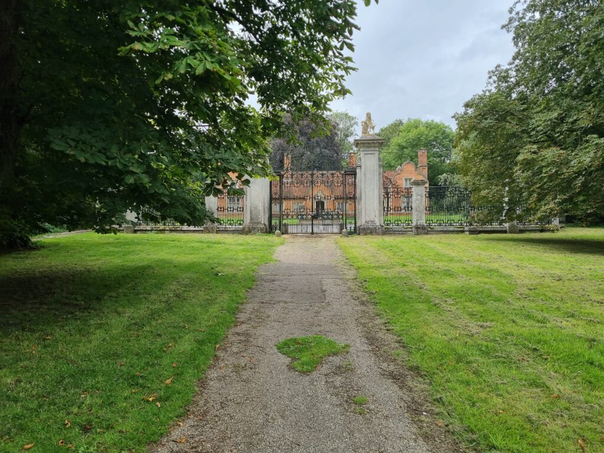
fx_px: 454
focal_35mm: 26
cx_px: 302
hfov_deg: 67.3
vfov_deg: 53.1
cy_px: 226
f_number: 1.8
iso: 50
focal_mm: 5.4
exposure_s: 1/1388
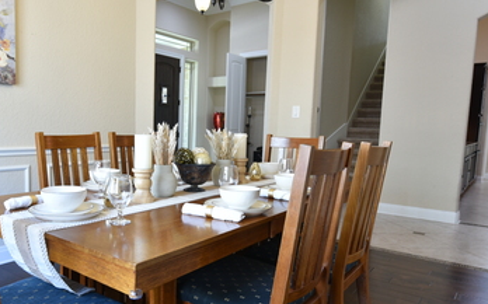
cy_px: 172
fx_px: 399
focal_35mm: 30
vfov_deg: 41.7
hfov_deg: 61.7
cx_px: 170
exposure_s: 1/15
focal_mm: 16
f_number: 4.5
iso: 400
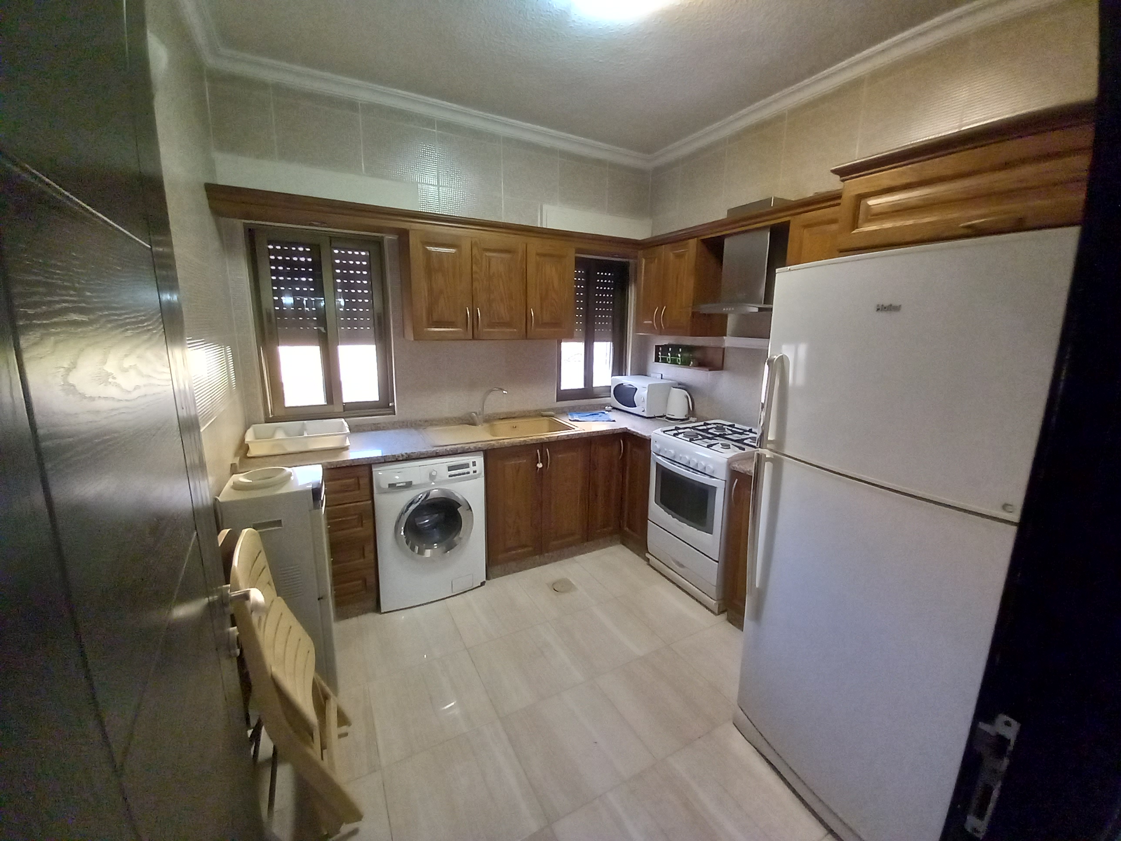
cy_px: 420
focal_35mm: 13
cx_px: 560
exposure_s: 1/20
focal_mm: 1.13
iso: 320
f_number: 2.2
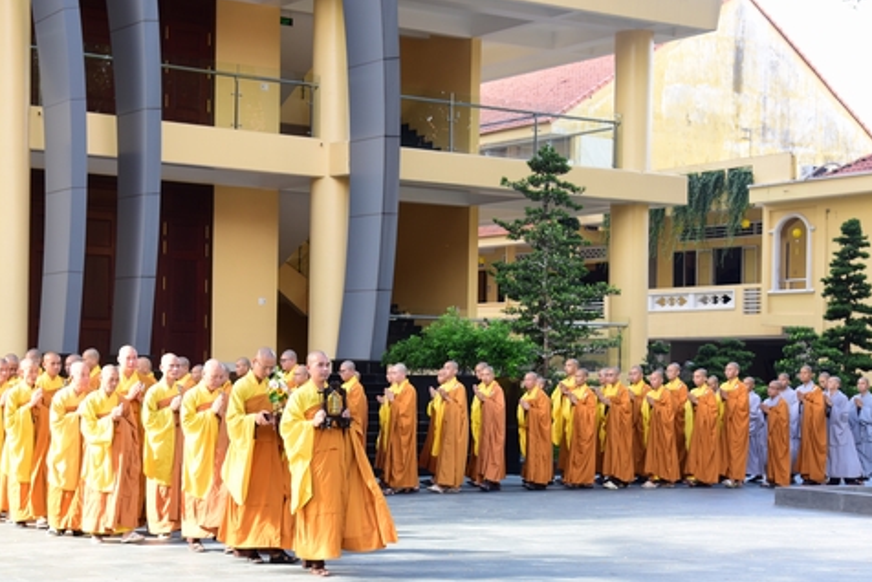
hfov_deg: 28.4
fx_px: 1721
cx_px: 337
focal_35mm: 71
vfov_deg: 19.2
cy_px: 335
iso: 250
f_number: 5.6
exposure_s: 1/80
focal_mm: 52
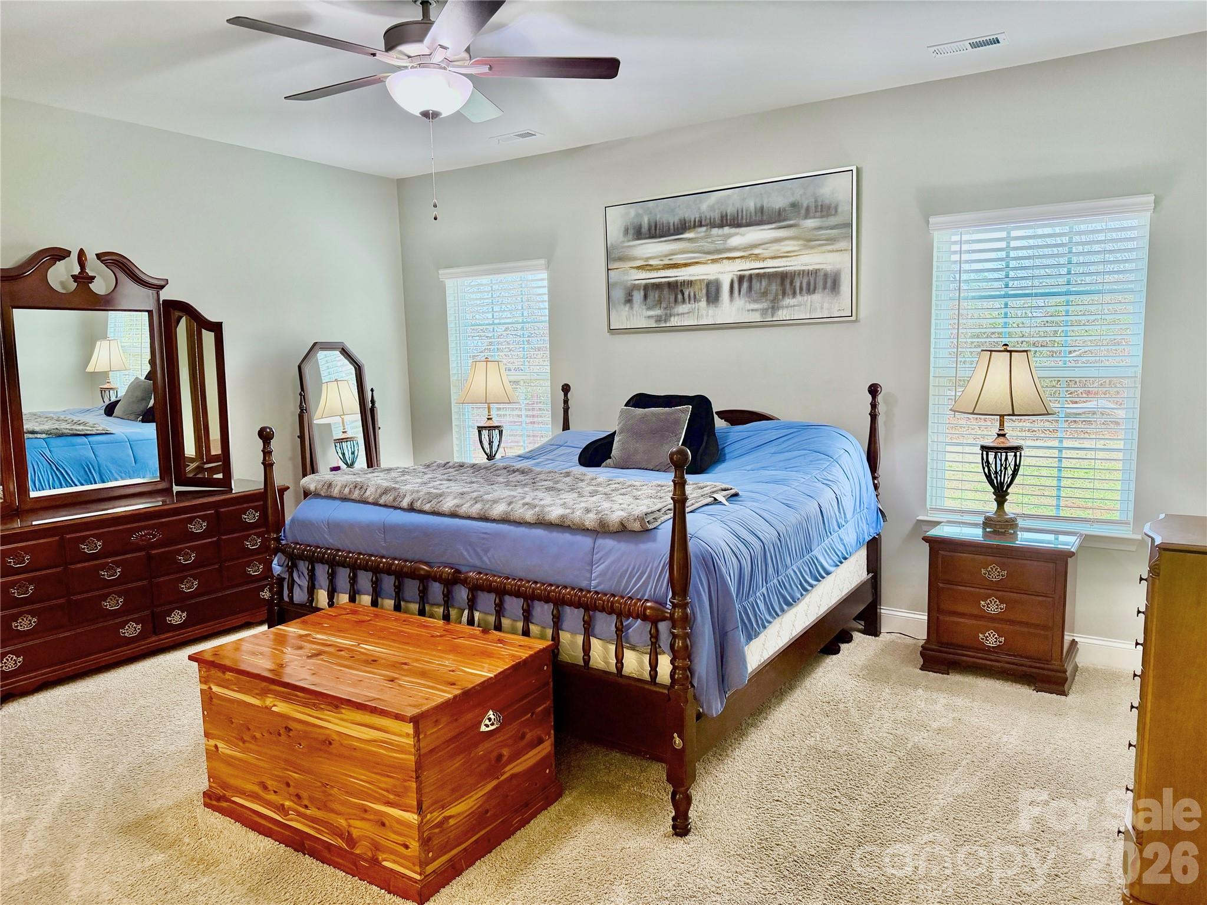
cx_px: 604
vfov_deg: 56.8
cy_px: 452
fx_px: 837
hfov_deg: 71.6
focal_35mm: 24
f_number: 1.78
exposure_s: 1/60
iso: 250
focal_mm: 6.76
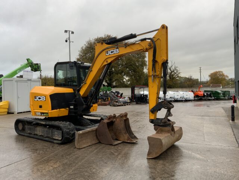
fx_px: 200
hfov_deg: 61.7
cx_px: 120
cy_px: 90
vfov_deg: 48.2
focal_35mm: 29
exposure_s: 1/122
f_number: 1.8
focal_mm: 3
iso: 20
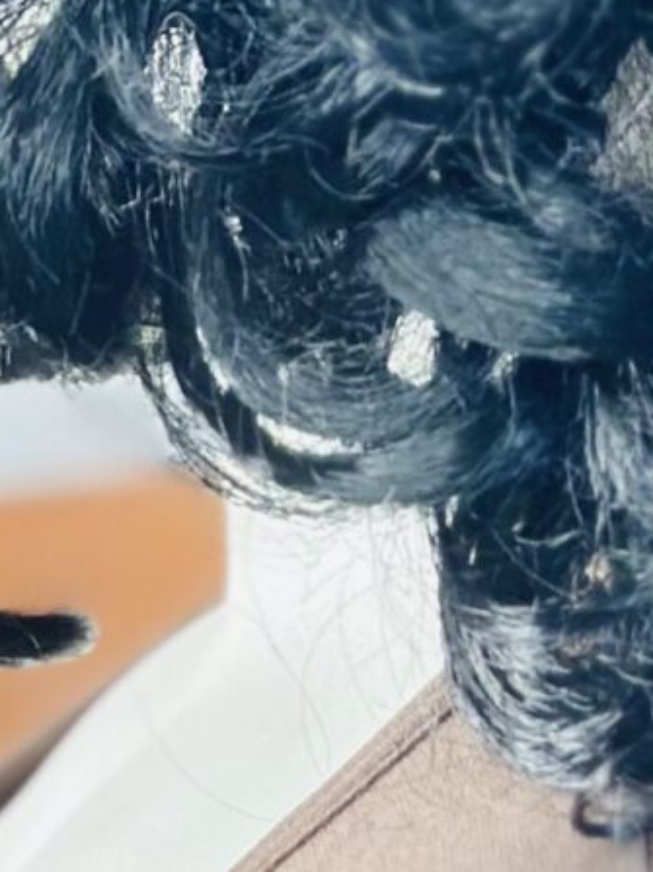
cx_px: 708
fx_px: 6920
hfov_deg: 5.4
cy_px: -618
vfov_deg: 7.0
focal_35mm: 275
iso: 125
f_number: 1.78
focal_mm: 6.86
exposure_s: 1/100
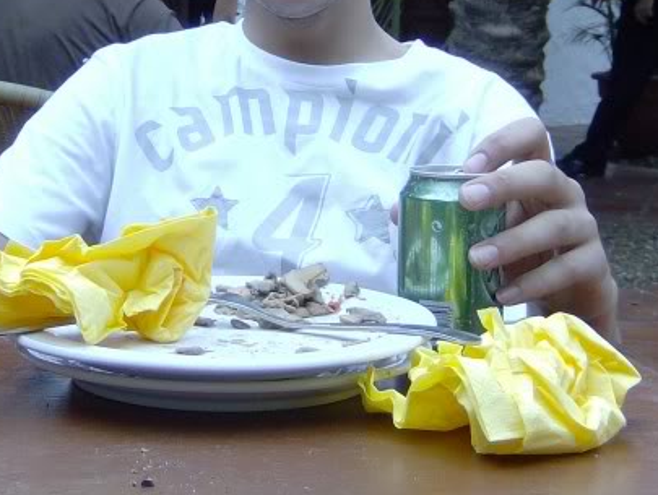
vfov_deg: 16.1
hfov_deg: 21.5
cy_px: 83
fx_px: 1732
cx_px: 289
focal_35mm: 91
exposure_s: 1/374
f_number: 2.8
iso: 100
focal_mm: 6
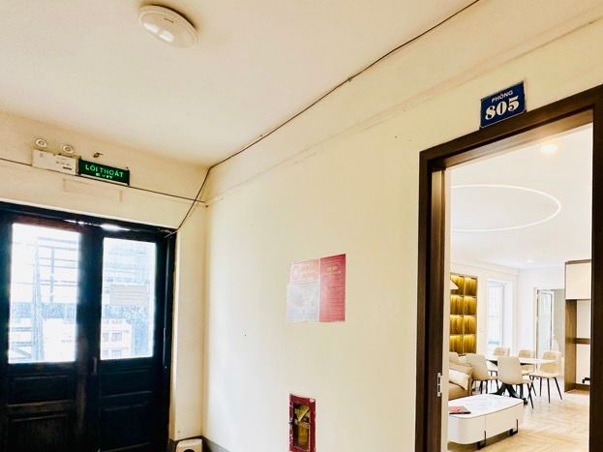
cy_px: 313
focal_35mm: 23
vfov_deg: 57.2
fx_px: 401
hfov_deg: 70.2
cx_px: 434
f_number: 2.2
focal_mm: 2.22
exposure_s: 1/99
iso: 200
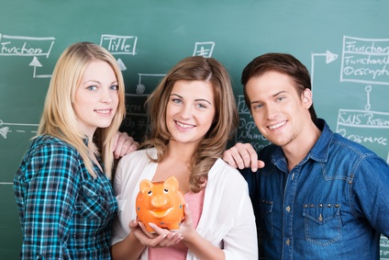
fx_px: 1297
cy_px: 130
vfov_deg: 11.4
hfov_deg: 17.1
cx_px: 194
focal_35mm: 120
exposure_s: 1/200
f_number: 3.5
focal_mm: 120
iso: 100
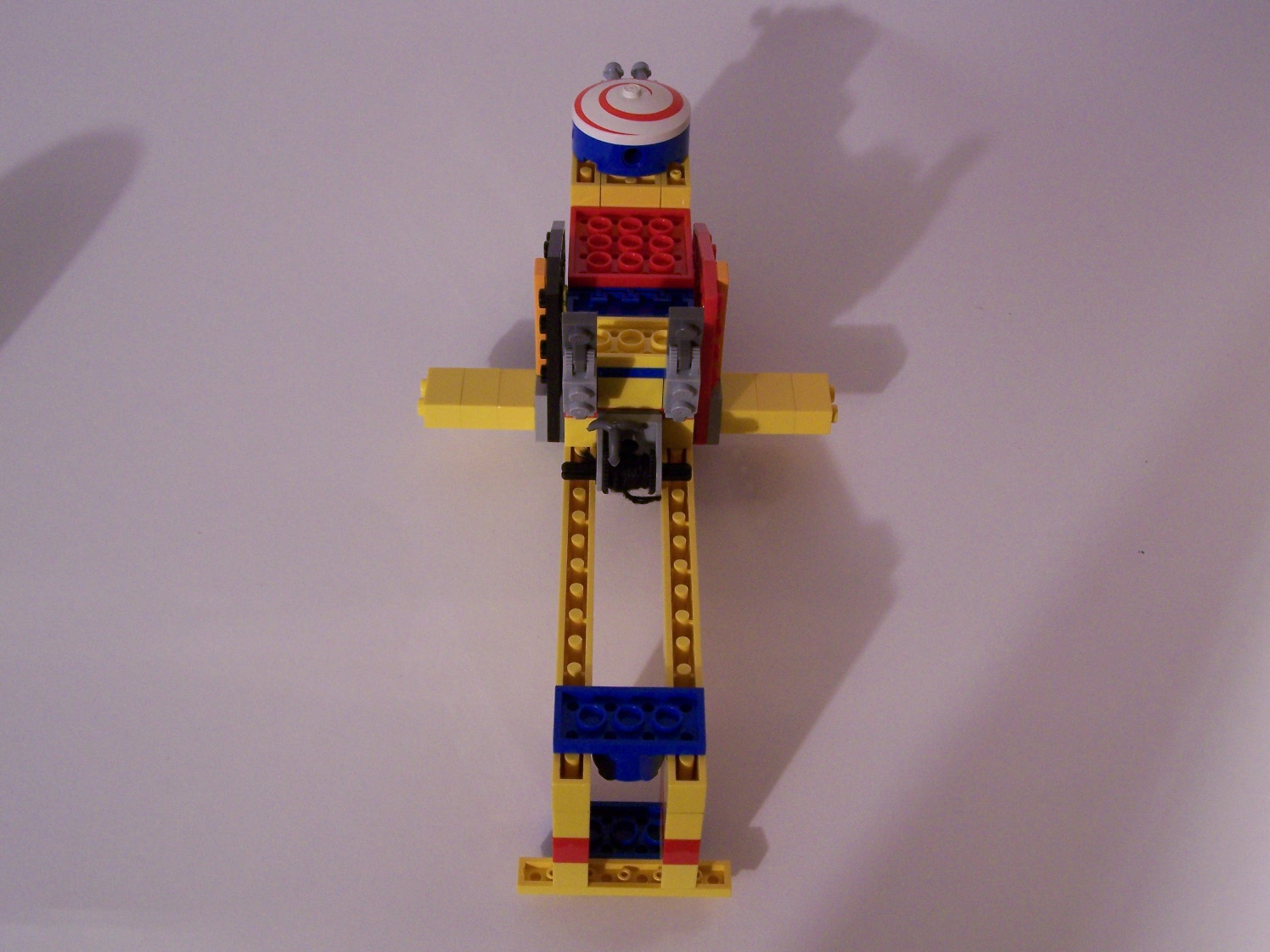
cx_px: 635
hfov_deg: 39.7
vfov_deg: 30.3
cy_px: 476
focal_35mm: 48
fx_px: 1761
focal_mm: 8
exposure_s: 1/8
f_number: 3
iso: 160
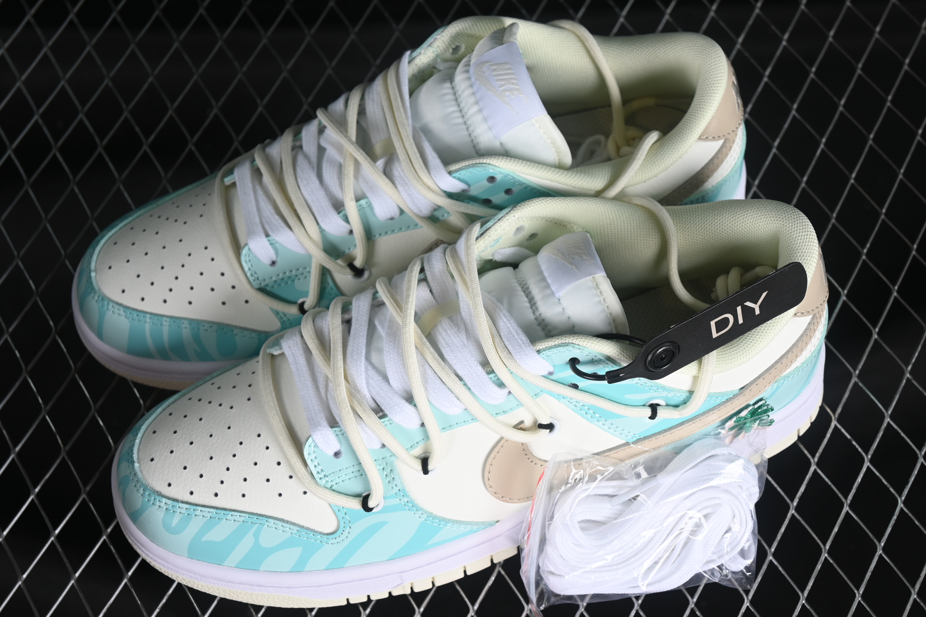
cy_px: 308
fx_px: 1929
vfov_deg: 18.2
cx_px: 463
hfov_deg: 27.0
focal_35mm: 75
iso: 160
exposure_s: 1/60
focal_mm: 50
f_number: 7.1
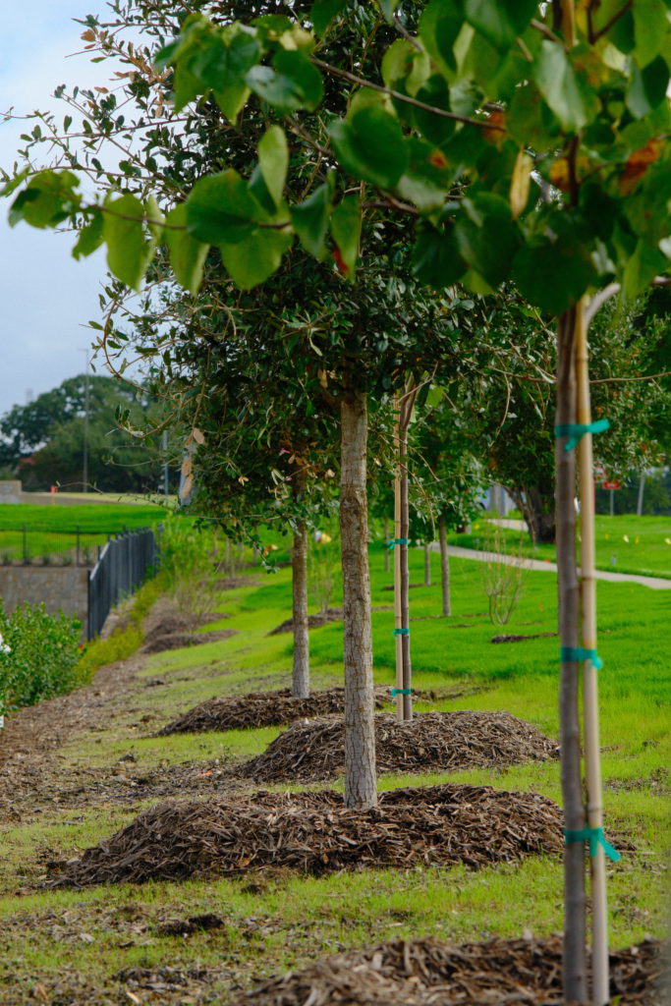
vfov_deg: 18.9
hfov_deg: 12.7
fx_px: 3018
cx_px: 336
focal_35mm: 108
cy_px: 503
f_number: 5.6
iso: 800
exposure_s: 1/1300
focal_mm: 72.1
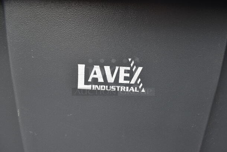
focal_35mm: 27
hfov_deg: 67.3
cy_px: 76
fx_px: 170
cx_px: 114
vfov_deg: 48.0
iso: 100
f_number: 7.1
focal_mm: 18
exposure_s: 1/80
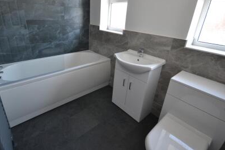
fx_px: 112
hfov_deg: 90.0
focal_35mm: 18
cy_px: 61
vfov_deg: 66.7
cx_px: 106
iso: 450
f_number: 4
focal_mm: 10
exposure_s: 1/60
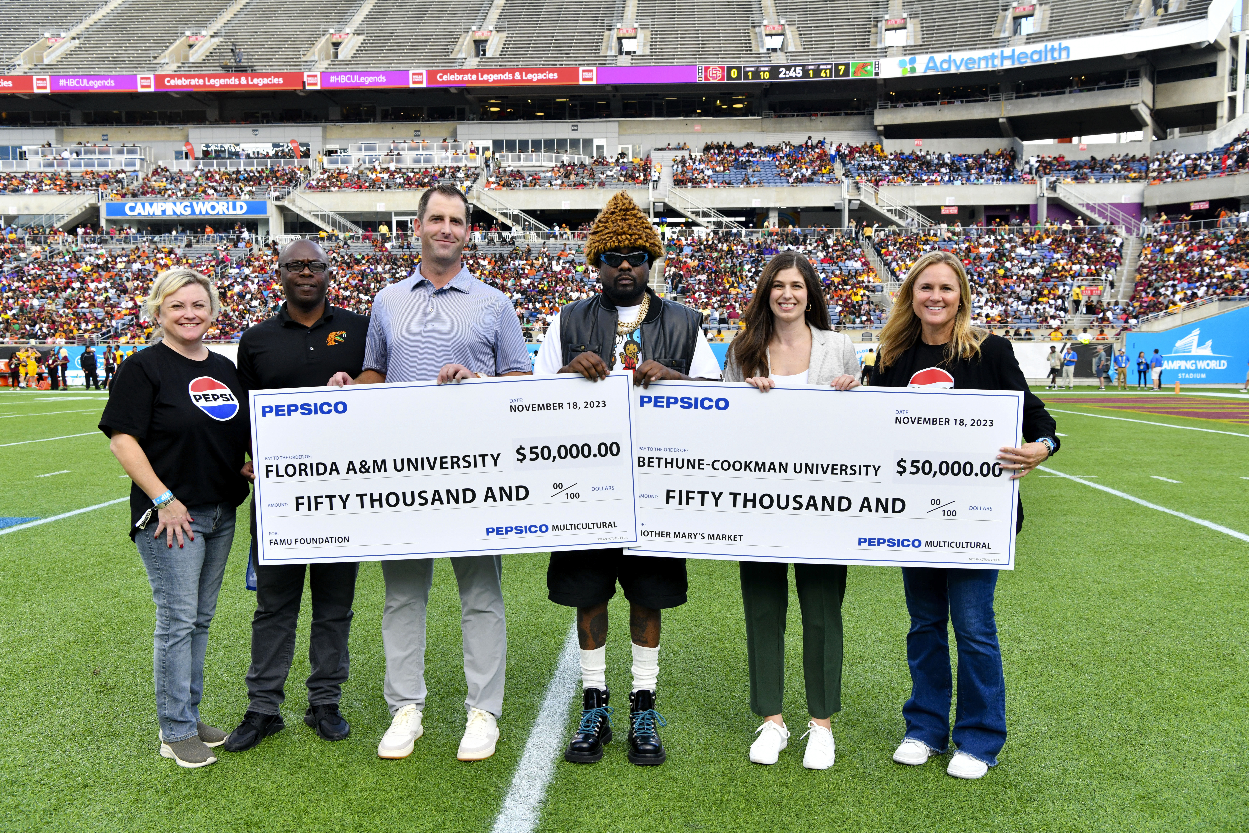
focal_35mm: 34
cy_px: 416
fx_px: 1180
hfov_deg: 55.8
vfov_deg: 38.9
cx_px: 624
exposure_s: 1/800
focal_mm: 34
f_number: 7.1
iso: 1000
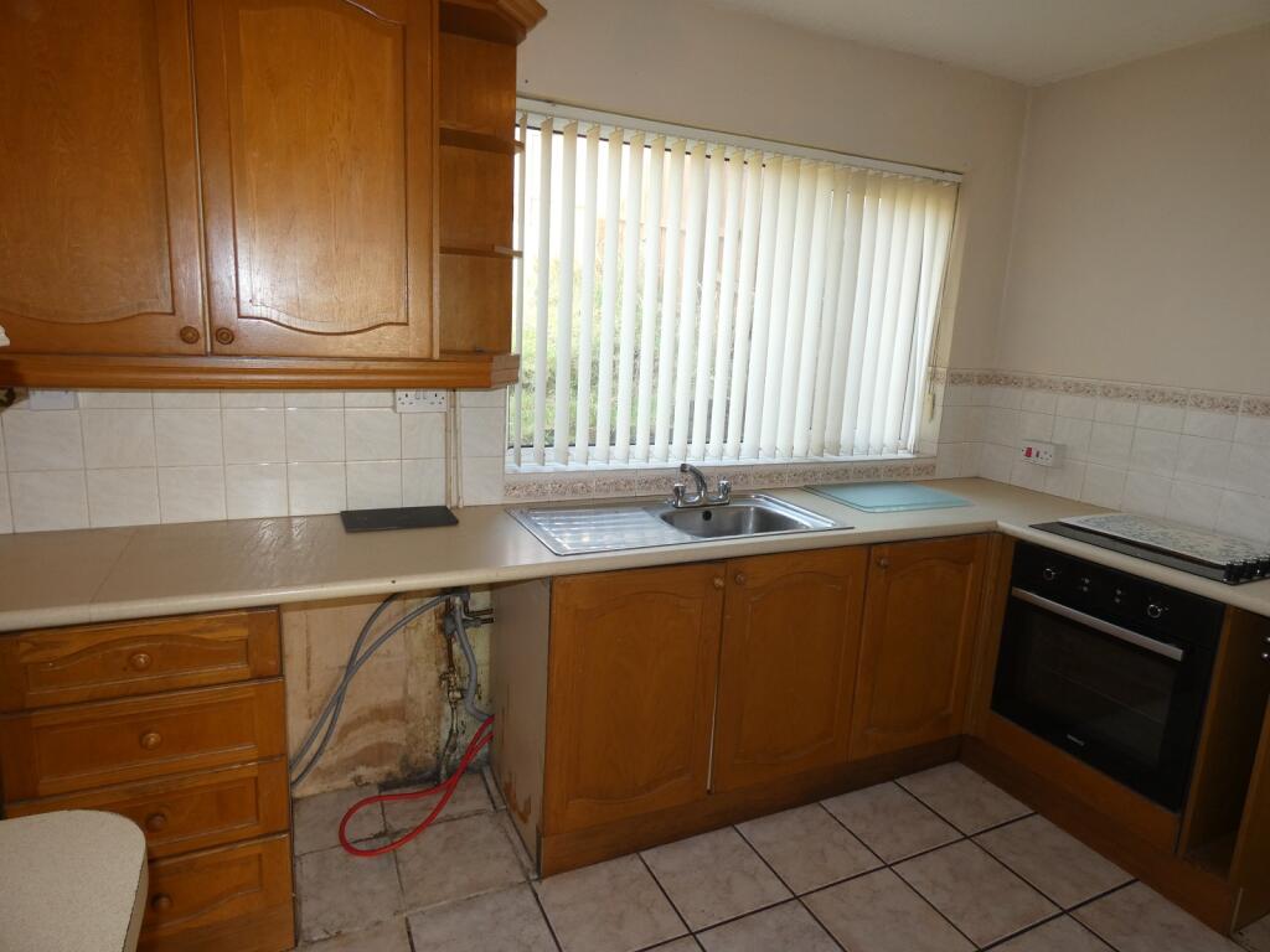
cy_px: 476
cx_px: 635
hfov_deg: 81.7
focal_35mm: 20
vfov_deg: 66.0
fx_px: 734
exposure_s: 1/60
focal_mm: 3.6
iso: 125
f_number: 2.8
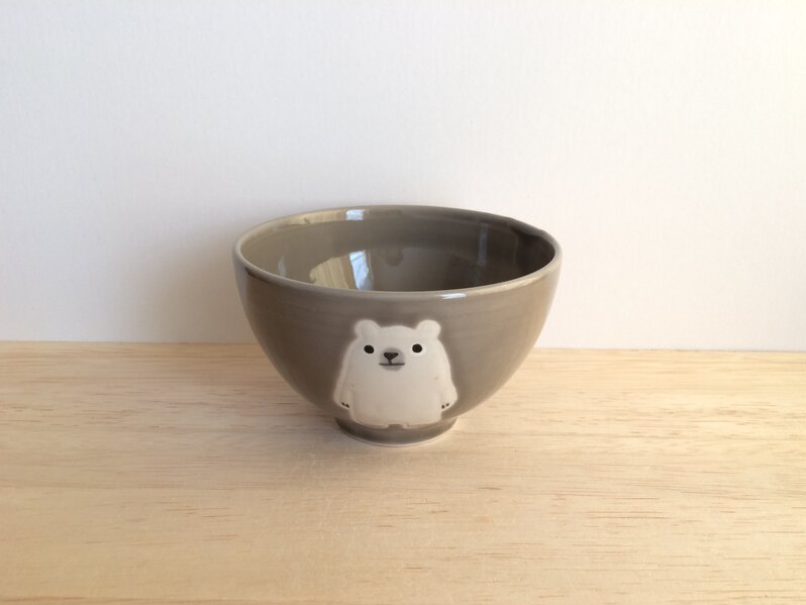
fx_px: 722
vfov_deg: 45.4
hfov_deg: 58.3
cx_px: 407
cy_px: 320
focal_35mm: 31
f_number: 2.2
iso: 50
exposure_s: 1/30
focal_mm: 4.15
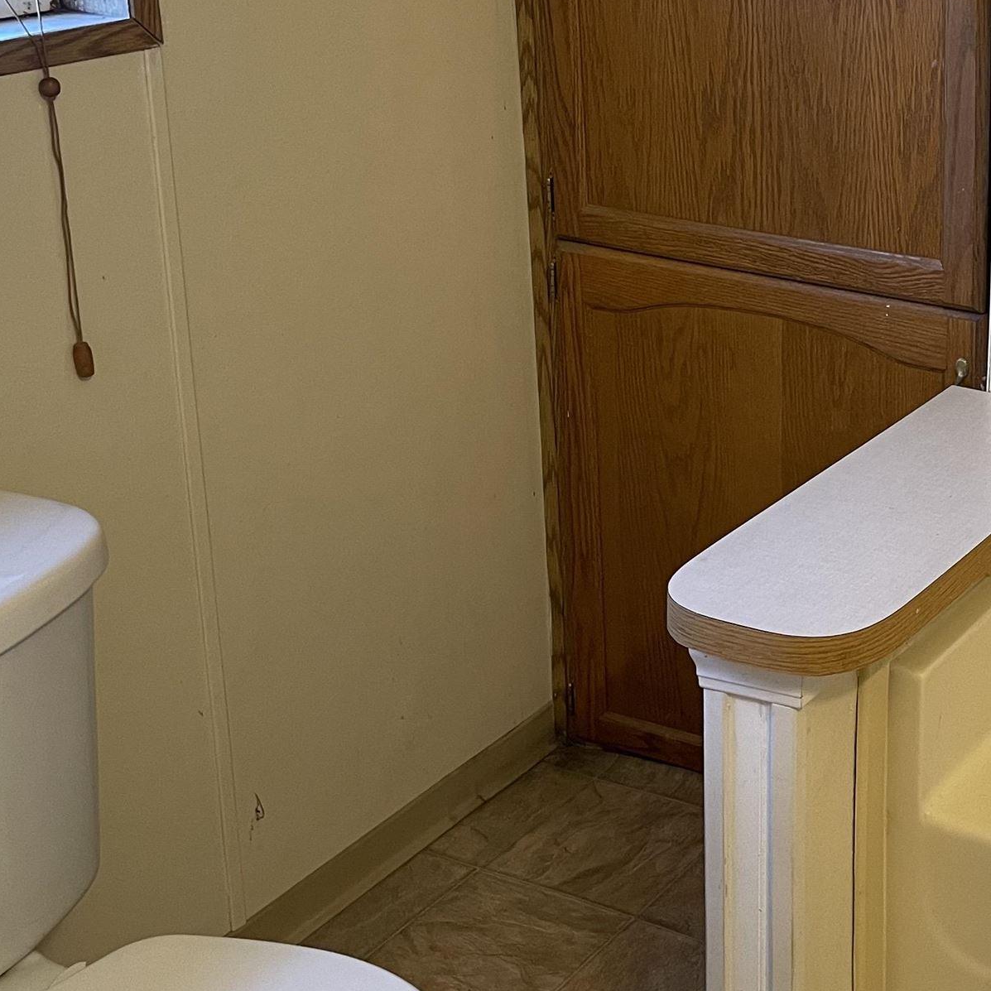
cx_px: 1031
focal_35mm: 59
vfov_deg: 28.7
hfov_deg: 27.2
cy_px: 257
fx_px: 1911
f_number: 1.6
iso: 125
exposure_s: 1/60
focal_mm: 4.2
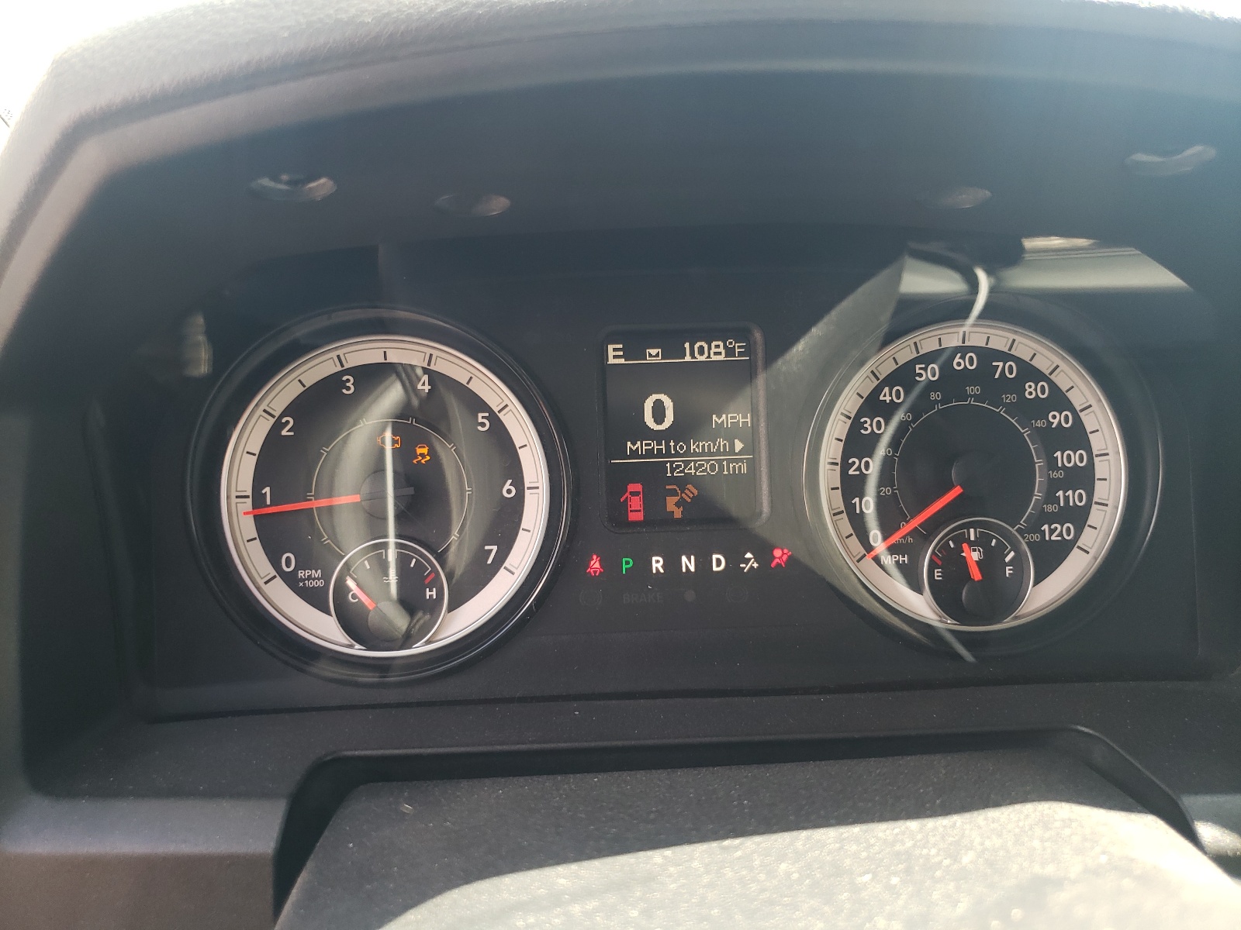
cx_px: 620
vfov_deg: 53.1
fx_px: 932
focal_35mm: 26
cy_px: 465
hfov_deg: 67.3
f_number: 1.5
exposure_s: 1/120
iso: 57
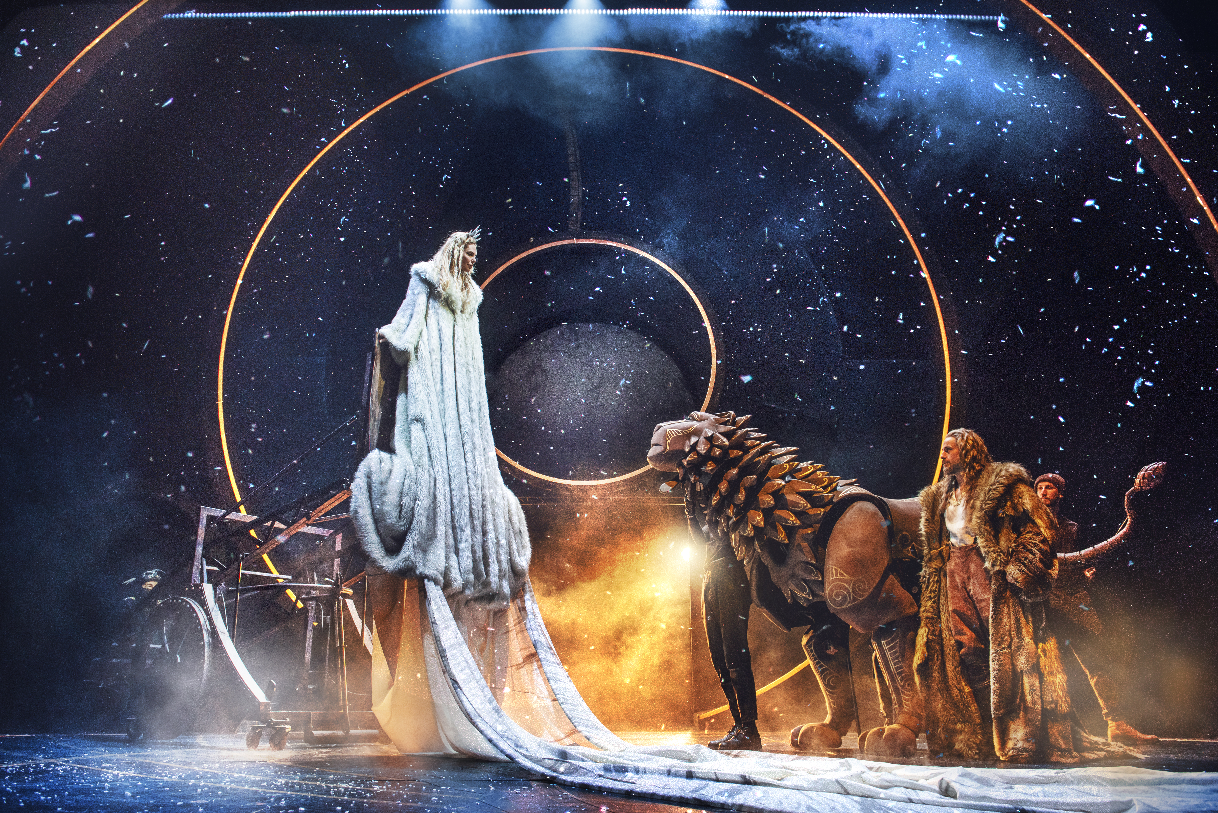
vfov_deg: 53.2
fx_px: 812
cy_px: 406
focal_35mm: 24
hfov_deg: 73.7
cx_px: 609
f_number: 4
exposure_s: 1/125
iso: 800
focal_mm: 24
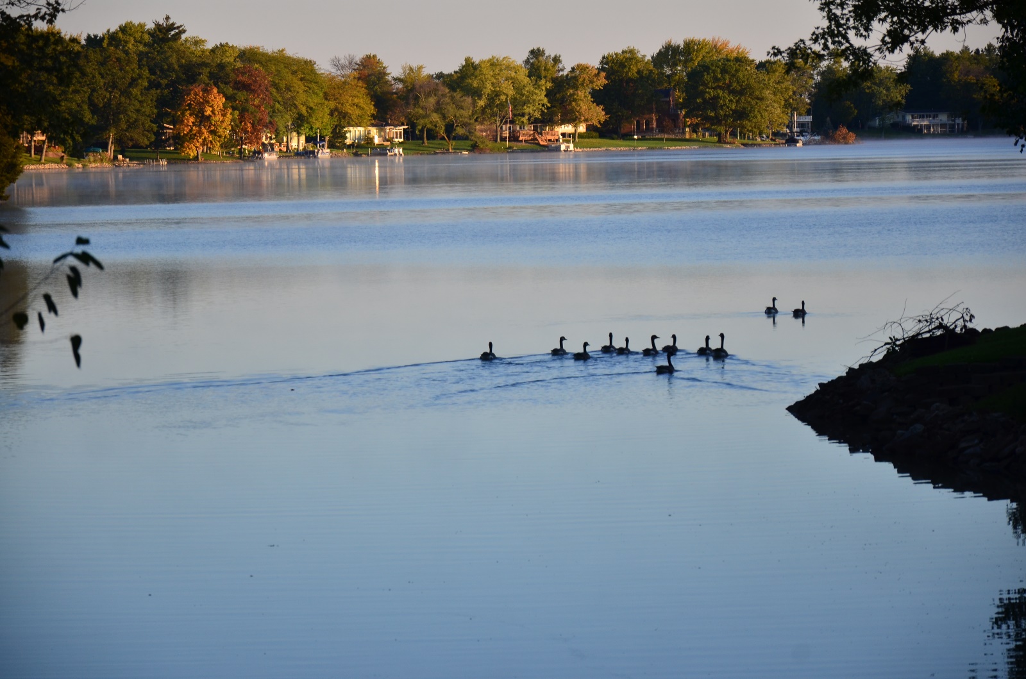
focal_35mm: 158
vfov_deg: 8.7
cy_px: 340
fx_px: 4478
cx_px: 513
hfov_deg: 13.1
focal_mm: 105
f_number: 5.6
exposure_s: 1/400
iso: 200
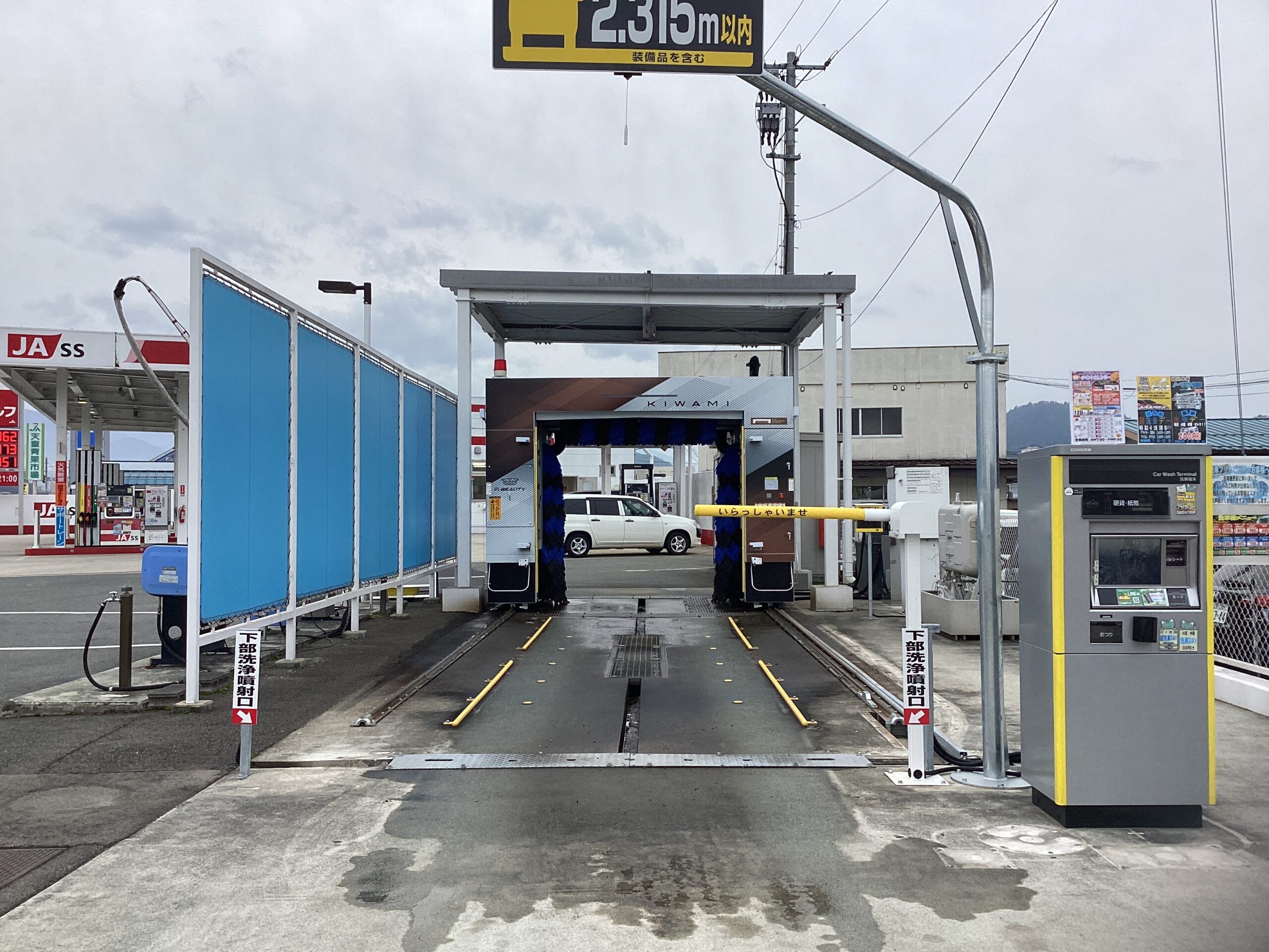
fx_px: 1136
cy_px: 476
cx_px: 634
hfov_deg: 58.4
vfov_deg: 45.4
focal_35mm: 31
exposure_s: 1/926
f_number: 2.4
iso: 25
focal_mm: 3.3
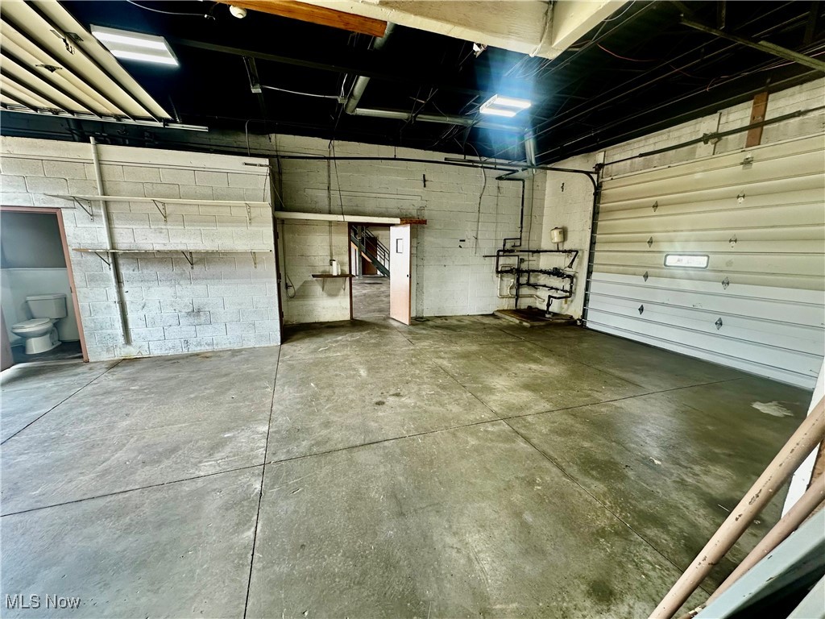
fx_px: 334
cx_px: 412
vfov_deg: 85.7
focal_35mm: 14
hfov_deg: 102.1
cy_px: 310
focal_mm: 2.22
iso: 100
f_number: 2.2
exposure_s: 1/99
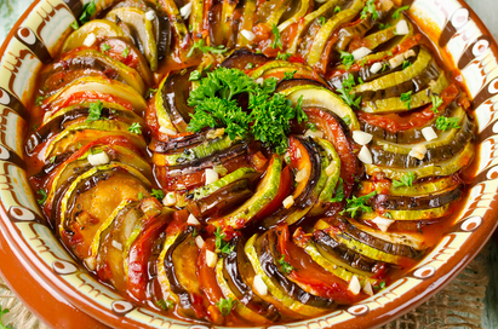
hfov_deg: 26.5
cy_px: 134
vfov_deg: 17.7
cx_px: 236
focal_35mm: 77
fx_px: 1059
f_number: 7.1
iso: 100
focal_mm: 35
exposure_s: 1/125
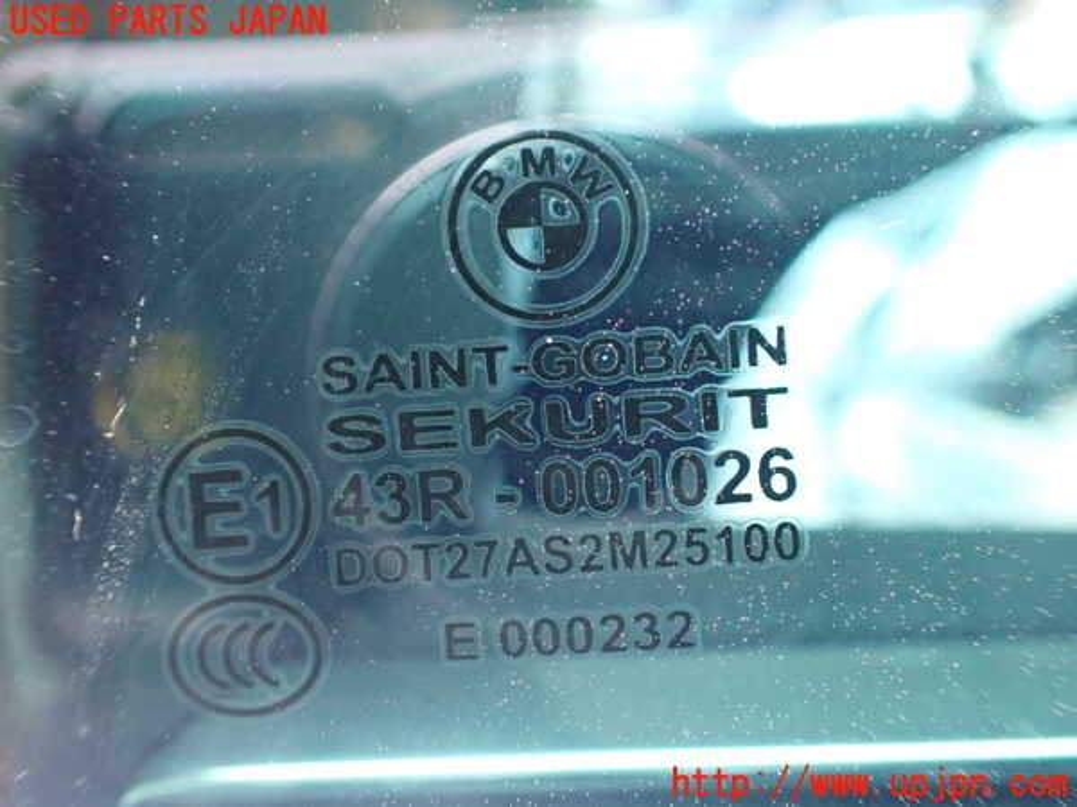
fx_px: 933
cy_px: 404
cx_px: 538
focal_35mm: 30
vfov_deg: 46.8
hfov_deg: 60.0
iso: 800
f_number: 2.3
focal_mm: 5.4
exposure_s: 1/80
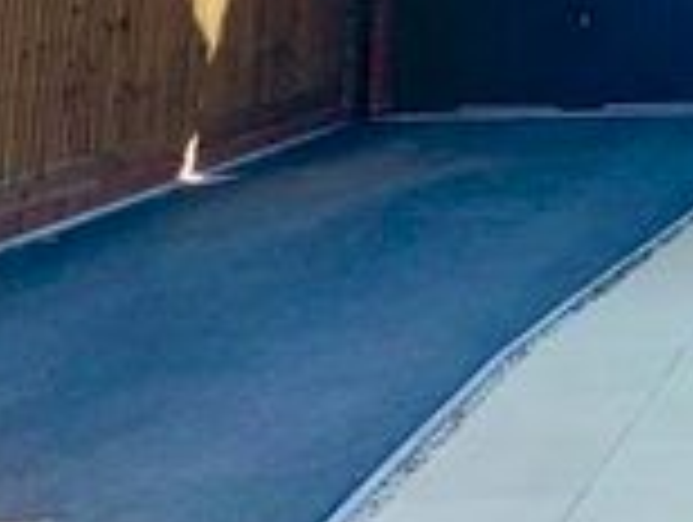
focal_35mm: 118
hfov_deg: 14.4
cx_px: 1310
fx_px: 2366
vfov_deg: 11.5
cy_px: -479
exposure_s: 1/1205
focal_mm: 4.25
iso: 25
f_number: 1.8
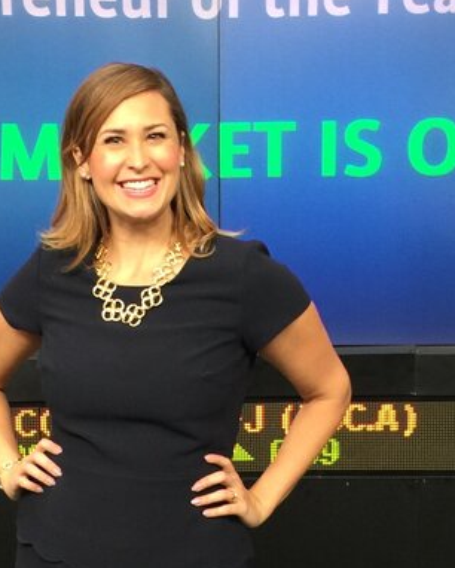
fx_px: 1329
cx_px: 184
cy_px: 475
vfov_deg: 23.7
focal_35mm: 79
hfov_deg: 19.4
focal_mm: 4.15
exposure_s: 1/15
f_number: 2.2
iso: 50
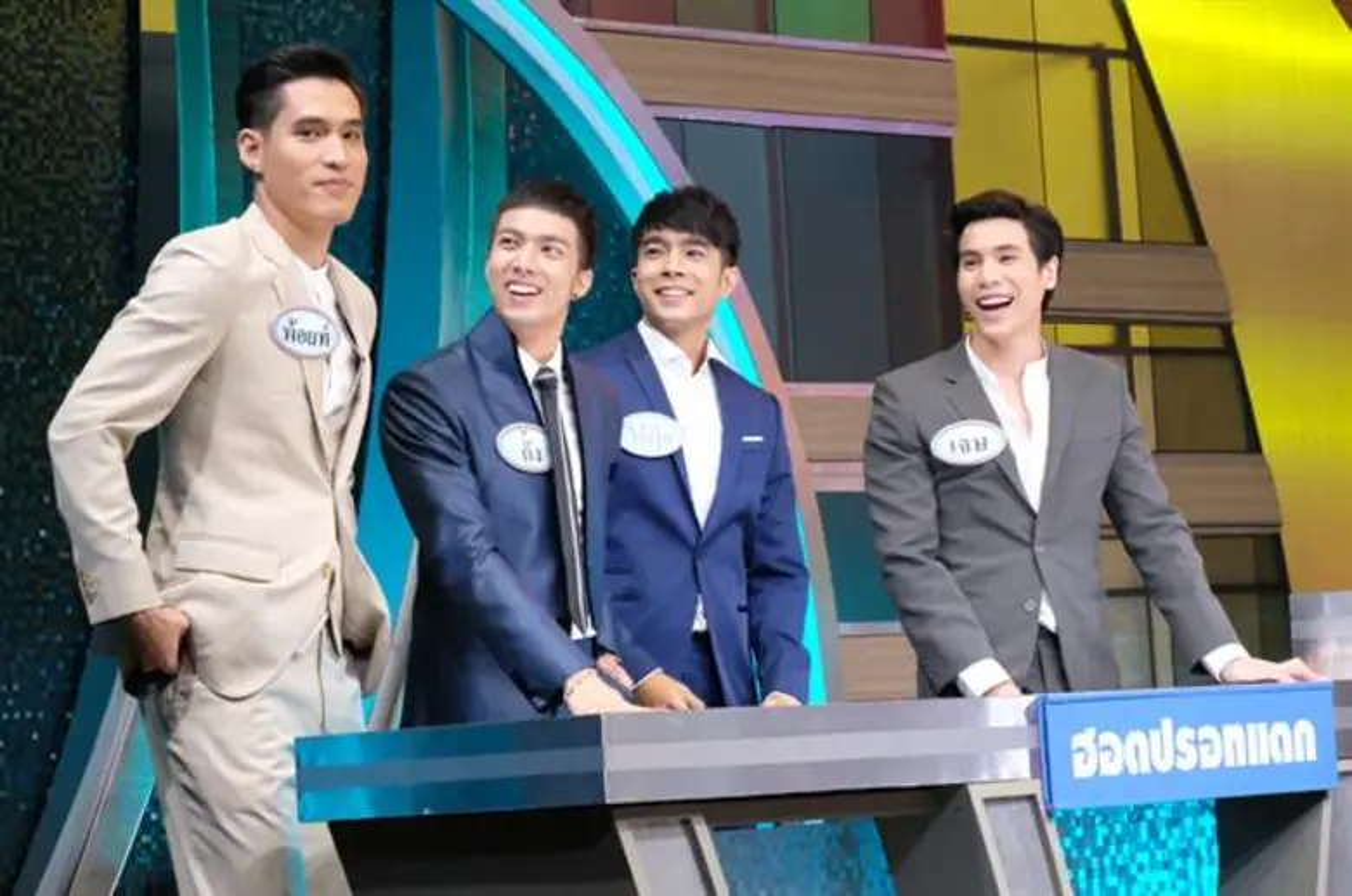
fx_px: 4423
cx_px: 676
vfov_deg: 11.6
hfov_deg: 17.4
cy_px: 448
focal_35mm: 118
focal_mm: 78.7
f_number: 10
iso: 12800
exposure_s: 1/250
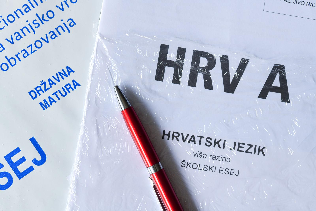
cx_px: 158
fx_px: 527
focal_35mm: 60
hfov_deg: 33.4
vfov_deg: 22.6
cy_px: 106
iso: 640
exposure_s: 1/125
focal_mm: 60
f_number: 9
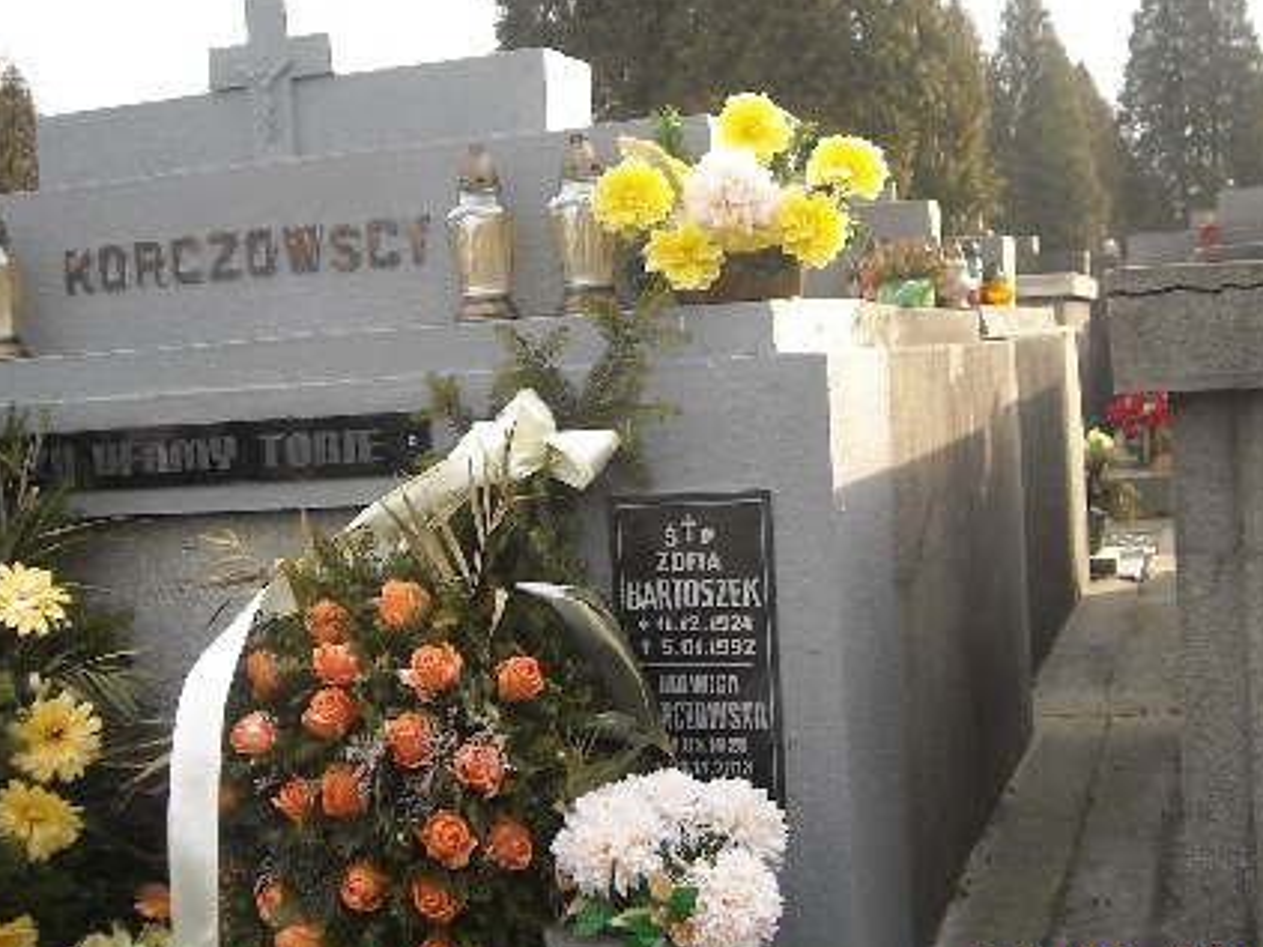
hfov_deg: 36.2
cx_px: 612
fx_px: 1933
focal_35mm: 53
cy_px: 415
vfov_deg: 27.5
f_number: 2.8
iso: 64
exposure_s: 1/201
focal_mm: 5.7
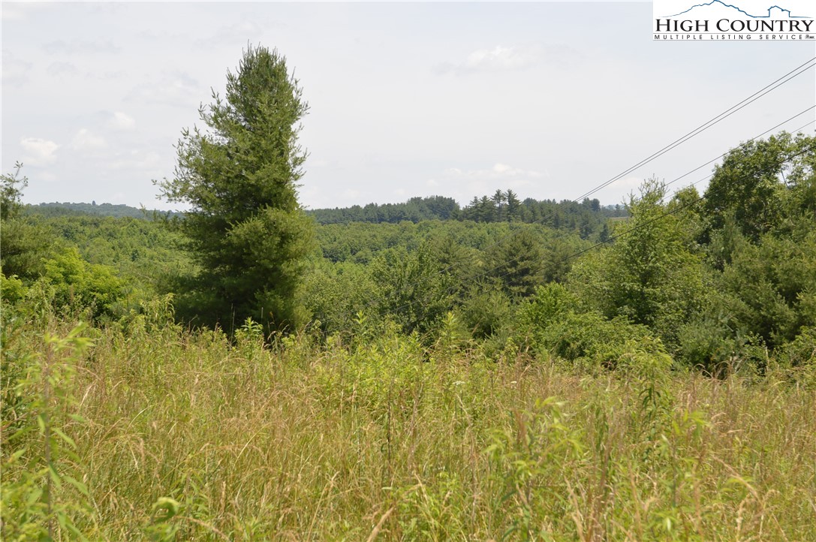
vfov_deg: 25.7
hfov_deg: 37.9
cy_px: 271
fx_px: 1189
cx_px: 408
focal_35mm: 52
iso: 100
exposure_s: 1/200
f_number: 8
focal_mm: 35
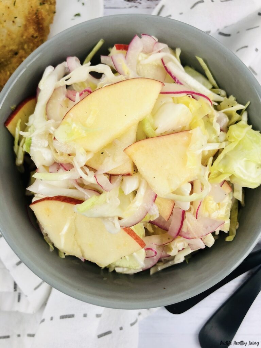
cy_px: 174
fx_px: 281
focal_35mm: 28
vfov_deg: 63.4
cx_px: 130
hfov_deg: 49.7
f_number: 1.8
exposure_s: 1/120
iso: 32
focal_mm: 3.99
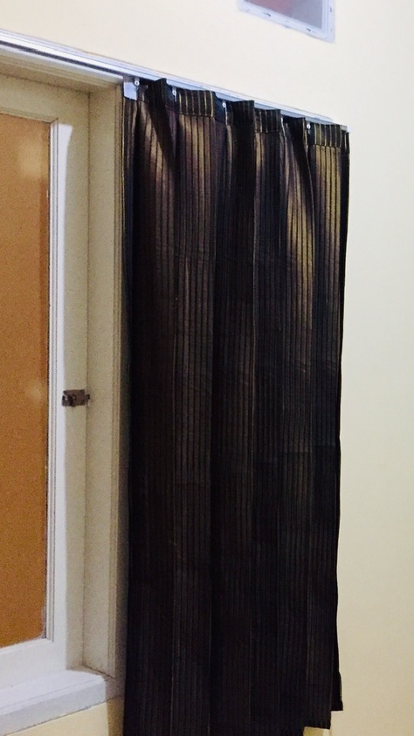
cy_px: 385
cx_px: 473
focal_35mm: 48
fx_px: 937
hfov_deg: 23.2
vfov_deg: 42.9
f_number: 2.2
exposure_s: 1/25
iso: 250
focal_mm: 4.15
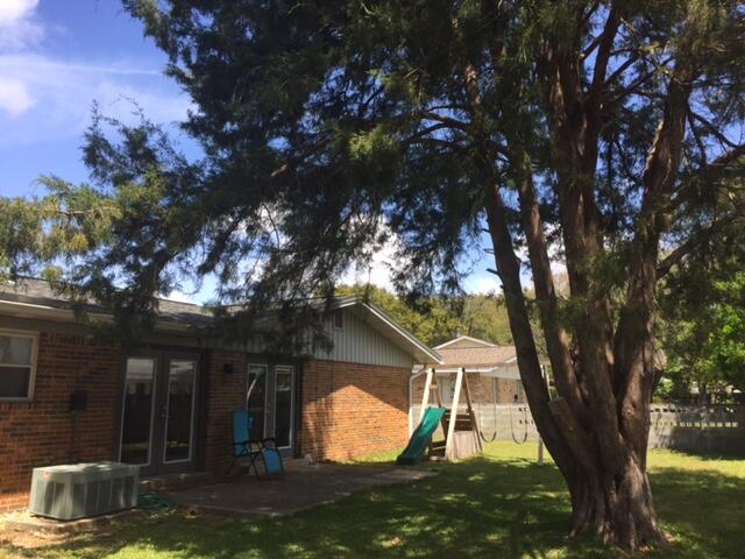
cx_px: 372
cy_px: 280
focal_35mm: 29
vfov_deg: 48.2
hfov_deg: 61.7
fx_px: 624
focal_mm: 4.15
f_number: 2.2
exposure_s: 1/775
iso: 32
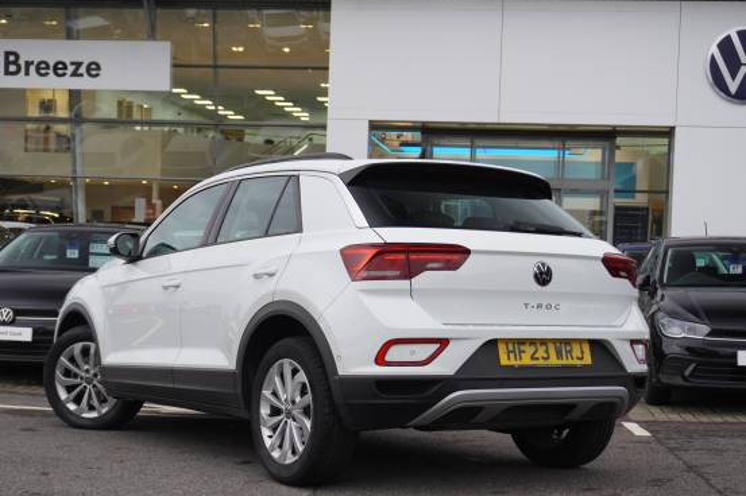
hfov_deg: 34.0
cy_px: 278
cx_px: 367
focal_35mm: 59
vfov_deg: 23.0
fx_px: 1222
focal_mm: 34
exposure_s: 1/160
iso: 1000
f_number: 5
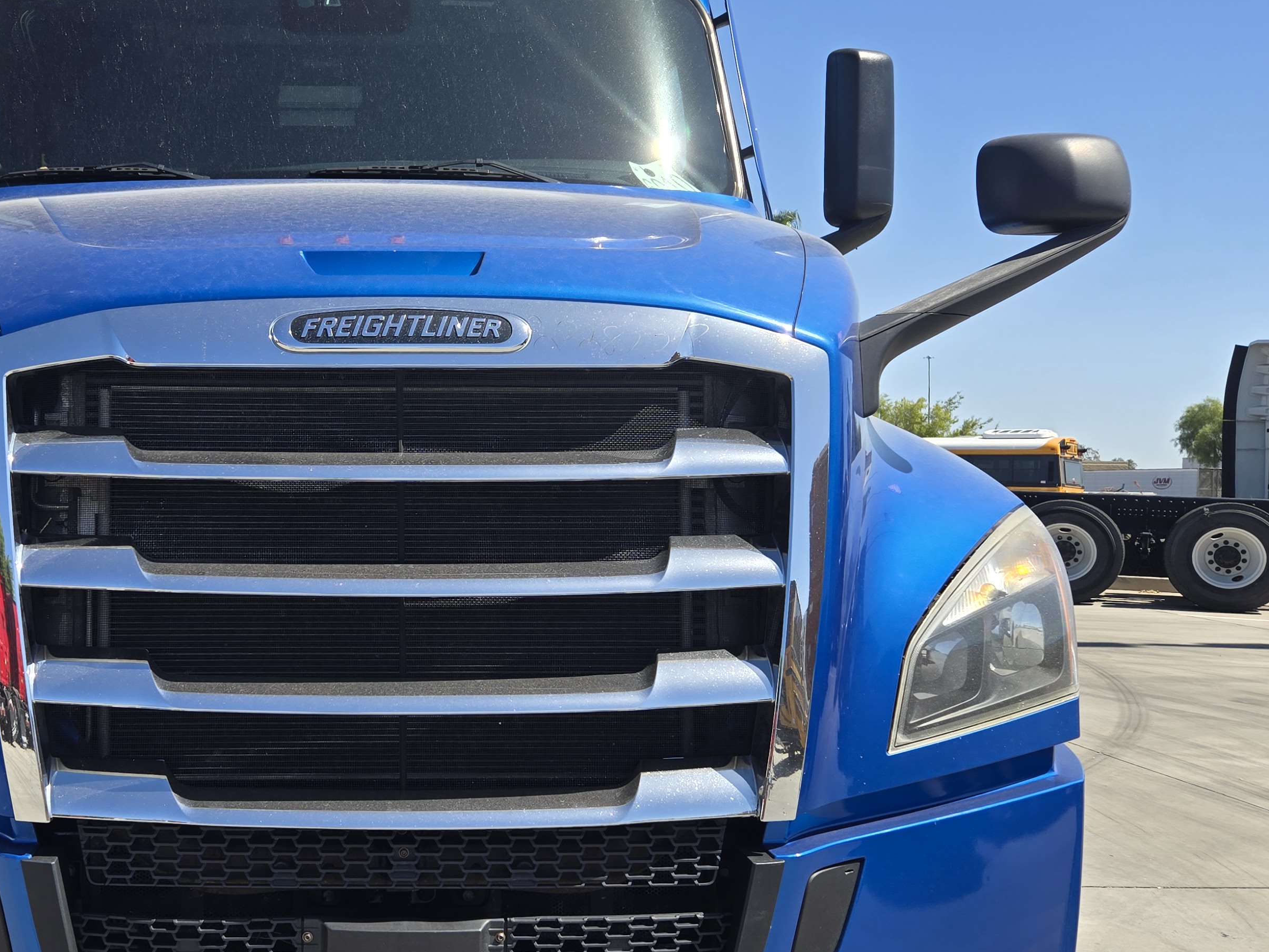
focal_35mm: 38
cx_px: 324
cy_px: 516
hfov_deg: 47.2
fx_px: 1393
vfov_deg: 37.7
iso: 25
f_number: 1.8
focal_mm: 5.4
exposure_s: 1/1212
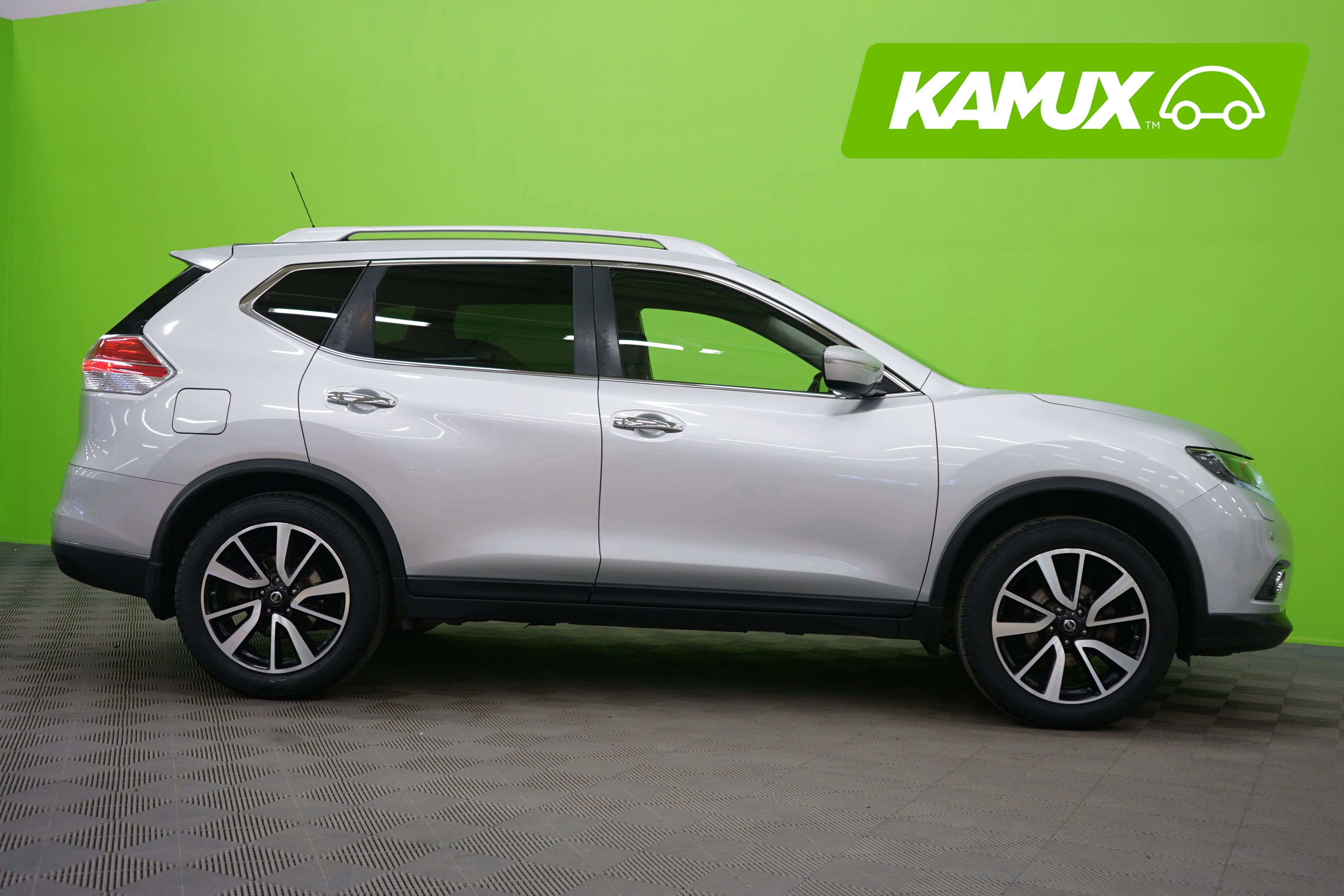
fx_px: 1419
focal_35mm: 38
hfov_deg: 50.7
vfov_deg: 35.1
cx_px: 672
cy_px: 448
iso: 400
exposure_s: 1/13
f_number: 4
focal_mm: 38
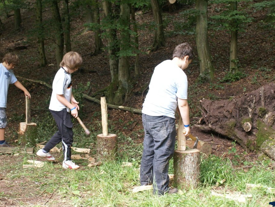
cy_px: 105
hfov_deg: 33.5
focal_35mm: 58
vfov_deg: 25.4
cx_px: 125
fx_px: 457
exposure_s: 1/60
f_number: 5.6
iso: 100
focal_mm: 35
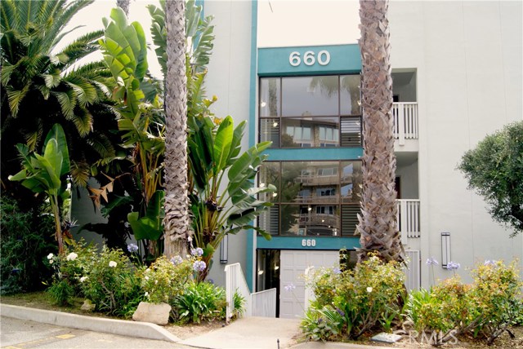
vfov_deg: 40.0
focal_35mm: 33
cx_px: 262
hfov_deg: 57.2
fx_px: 480
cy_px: 174
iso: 100
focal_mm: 22
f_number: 7.1
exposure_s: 1/60
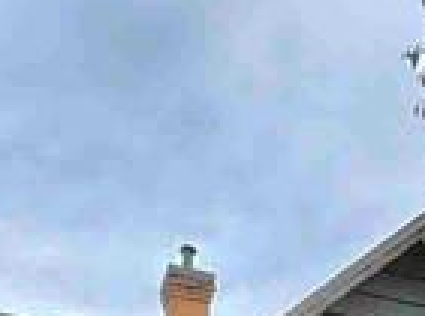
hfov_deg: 18.7
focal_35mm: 102
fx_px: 1249
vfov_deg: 11.4
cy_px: 810
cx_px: 446
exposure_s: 1/196
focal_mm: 2.22
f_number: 2.2
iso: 40
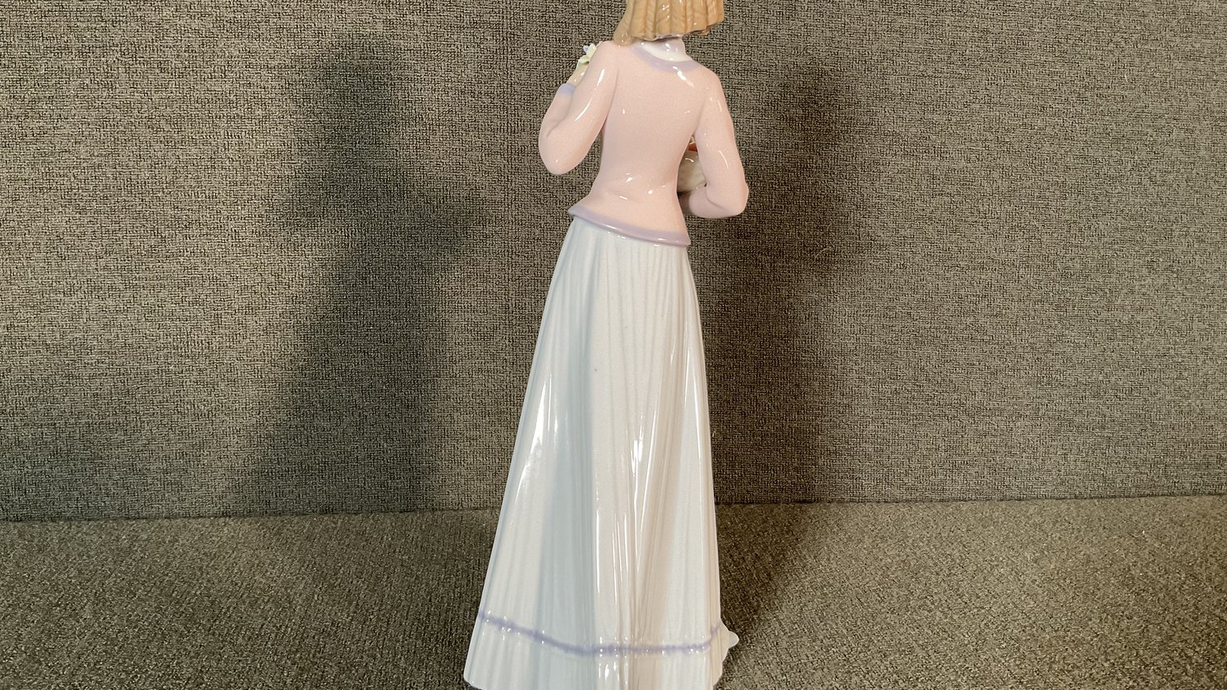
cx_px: 610
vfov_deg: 36.6
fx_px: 1041
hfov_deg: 61.0
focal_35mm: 32
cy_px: 292
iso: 80
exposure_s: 1/60
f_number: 1.8
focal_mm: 3
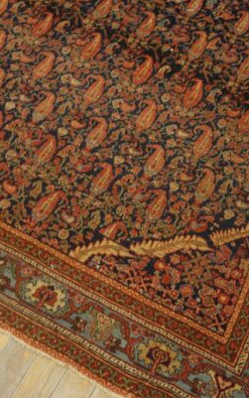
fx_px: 554
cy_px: 198
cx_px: 154
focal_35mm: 51
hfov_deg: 25.3
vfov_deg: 39.6
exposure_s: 1/60
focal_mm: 22
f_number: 4
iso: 1600
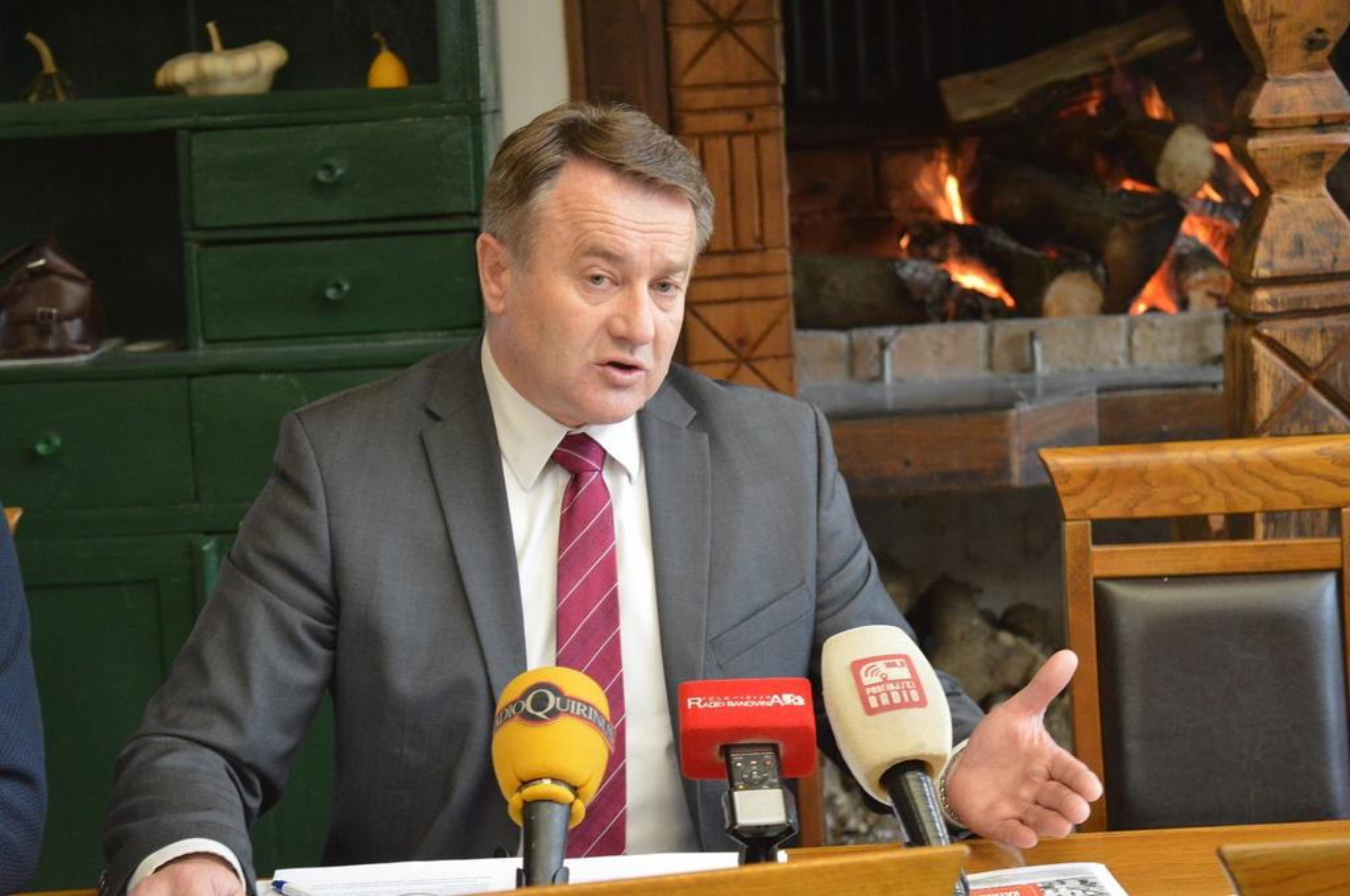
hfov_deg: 26.0
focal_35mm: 78
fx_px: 2921
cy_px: 448
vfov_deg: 17.4
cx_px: 675
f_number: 5.6
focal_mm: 52
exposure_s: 1/60
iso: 2000
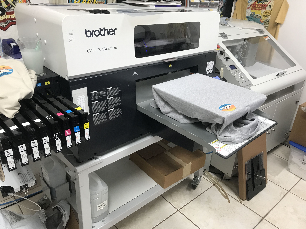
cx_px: 153
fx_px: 248
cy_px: 114
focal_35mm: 28
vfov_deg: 49.7
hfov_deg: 63.4
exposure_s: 1/30
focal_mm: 3.99
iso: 25
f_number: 1.8
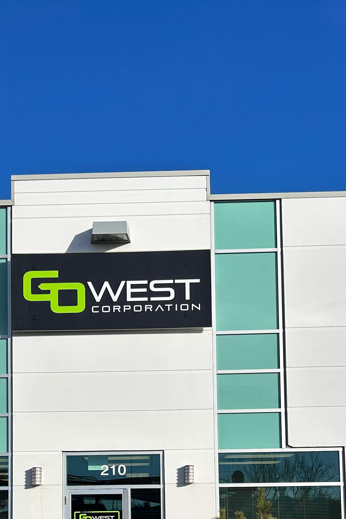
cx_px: 124
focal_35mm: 50
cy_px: 475
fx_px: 721
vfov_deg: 36.9
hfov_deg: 26.9
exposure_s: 1/6579
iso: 50
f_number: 1.5
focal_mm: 5.7
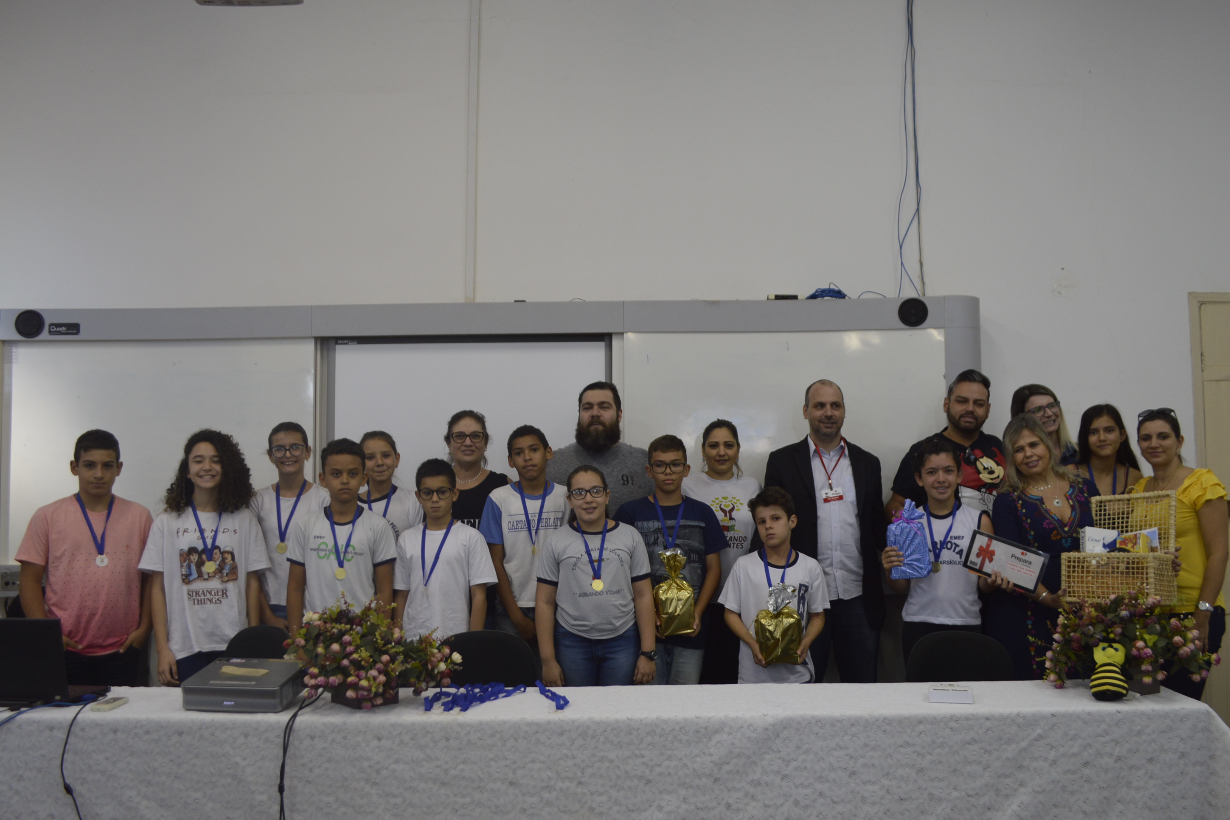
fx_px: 957
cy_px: 409
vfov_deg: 46.4
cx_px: 619
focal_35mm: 28
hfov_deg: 65.5
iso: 400
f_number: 3.5
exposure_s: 1/50
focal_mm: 18
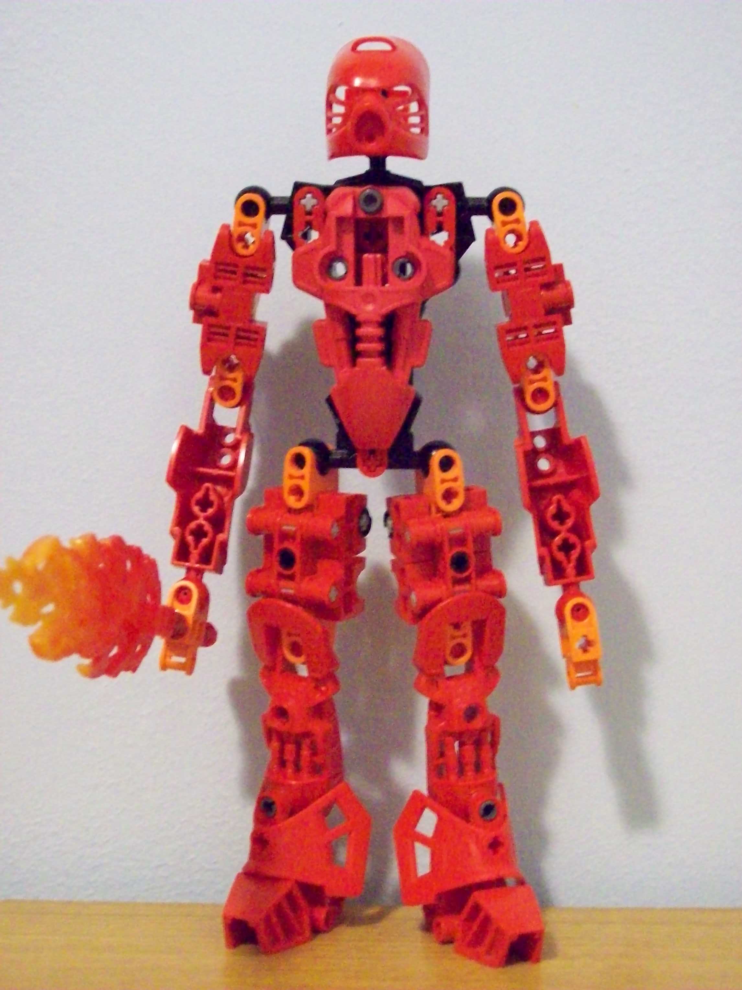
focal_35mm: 56
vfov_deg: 34.3
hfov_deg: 26.1
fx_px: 1600
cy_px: 495
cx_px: 371
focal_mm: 9.4
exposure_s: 1/8
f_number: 3.4
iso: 1000
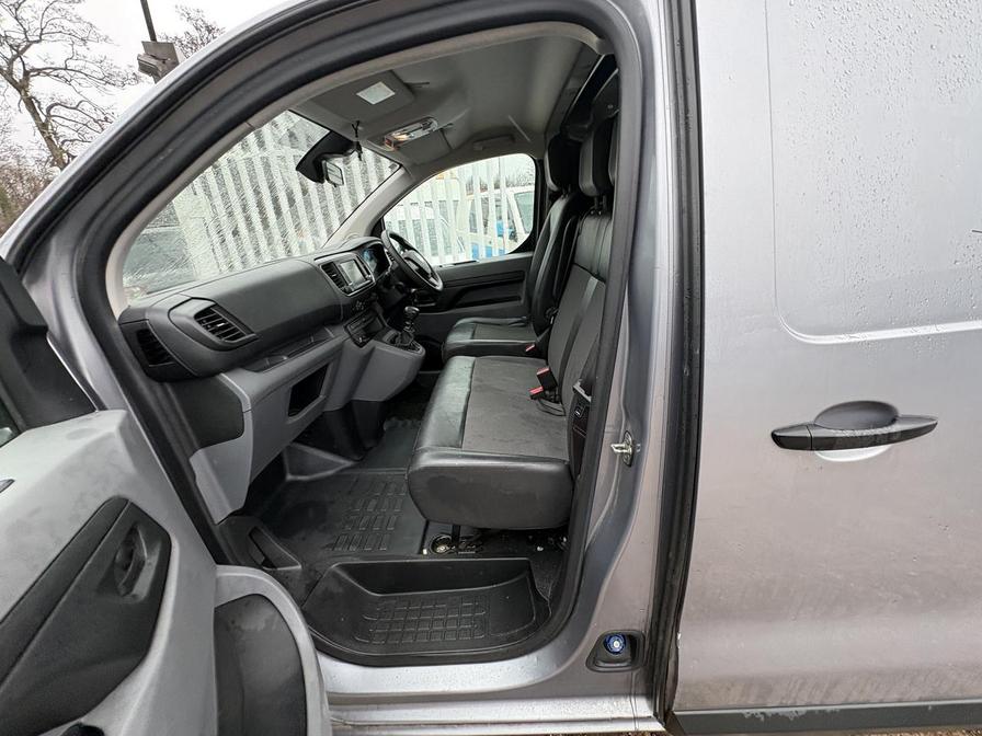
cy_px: 368
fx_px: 397
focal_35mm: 14
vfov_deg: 85.7
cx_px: 491
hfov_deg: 102.1
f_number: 2.2
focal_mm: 2.22
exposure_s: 1/99
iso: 125
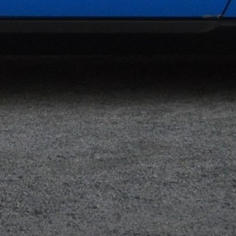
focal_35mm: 243
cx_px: -35
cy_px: -144
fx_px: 1874
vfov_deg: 7.1
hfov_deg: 7.2
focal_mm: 26
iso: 800
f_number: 4.2
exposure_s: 1/50
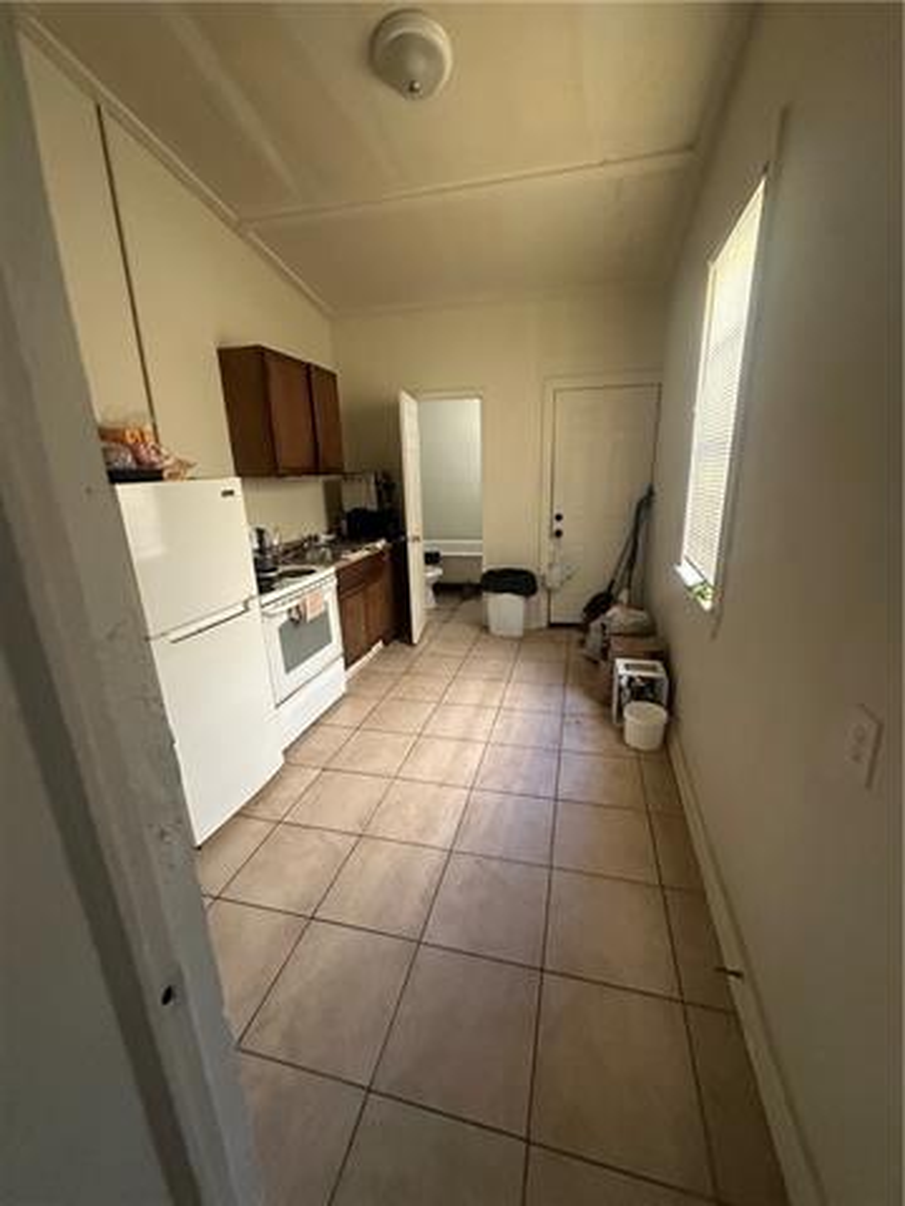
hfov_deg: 85.7
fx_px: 488
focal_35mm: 14
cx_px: 452
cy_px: 603
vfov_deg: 102.1
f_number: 2.2
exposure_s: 1/60
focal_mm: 2.22
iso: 800
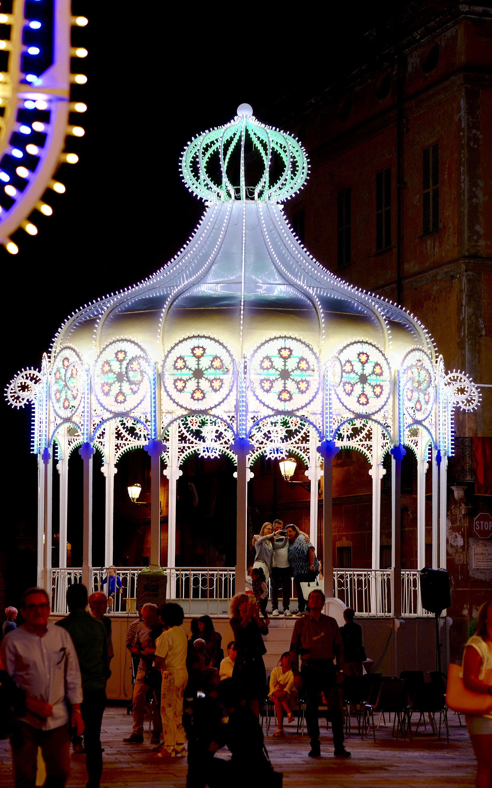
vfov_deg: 24.1
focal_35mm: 86
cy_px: 393
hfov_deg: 15.2
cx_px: 246
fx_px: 1845
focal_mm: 56
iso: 400
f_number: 2.5
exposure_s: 1/45
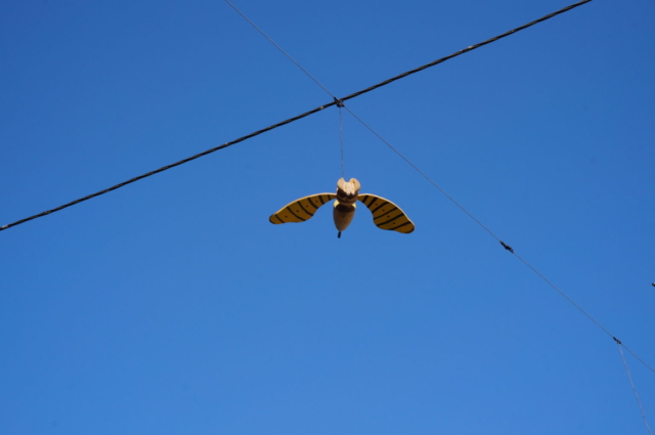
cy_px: 218
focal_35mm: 50
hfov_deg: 40.0
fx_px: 899
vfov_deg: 27.2
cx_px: 328
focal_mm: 33
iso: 200
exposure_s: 1/125
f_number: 16
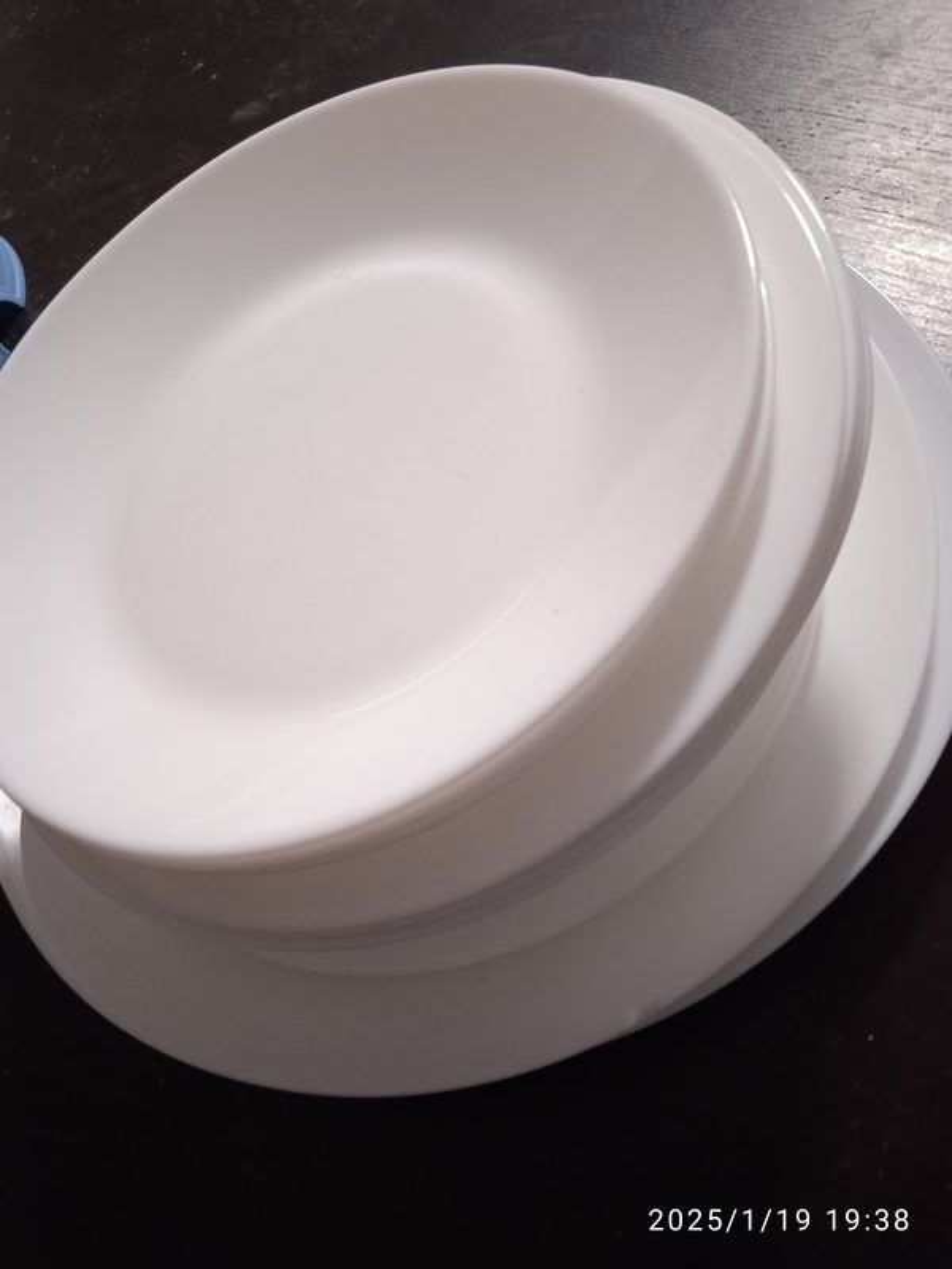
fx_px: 1027
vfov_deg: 63.4
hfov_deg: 49.7
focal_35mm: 28
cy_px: 634
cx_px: 476
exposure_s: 1/20
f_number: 2.2
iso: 726
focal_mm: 3.43
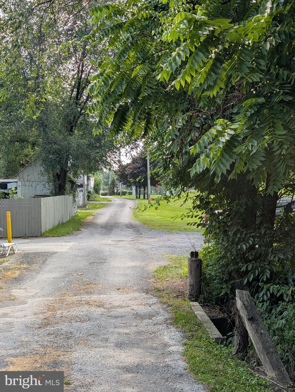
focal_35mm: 49
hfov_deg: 29.7
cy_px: 196
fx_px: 556
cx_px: 148
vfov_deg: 38.9
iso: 19
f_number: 1.68
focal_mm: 6.9
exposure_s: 1/464
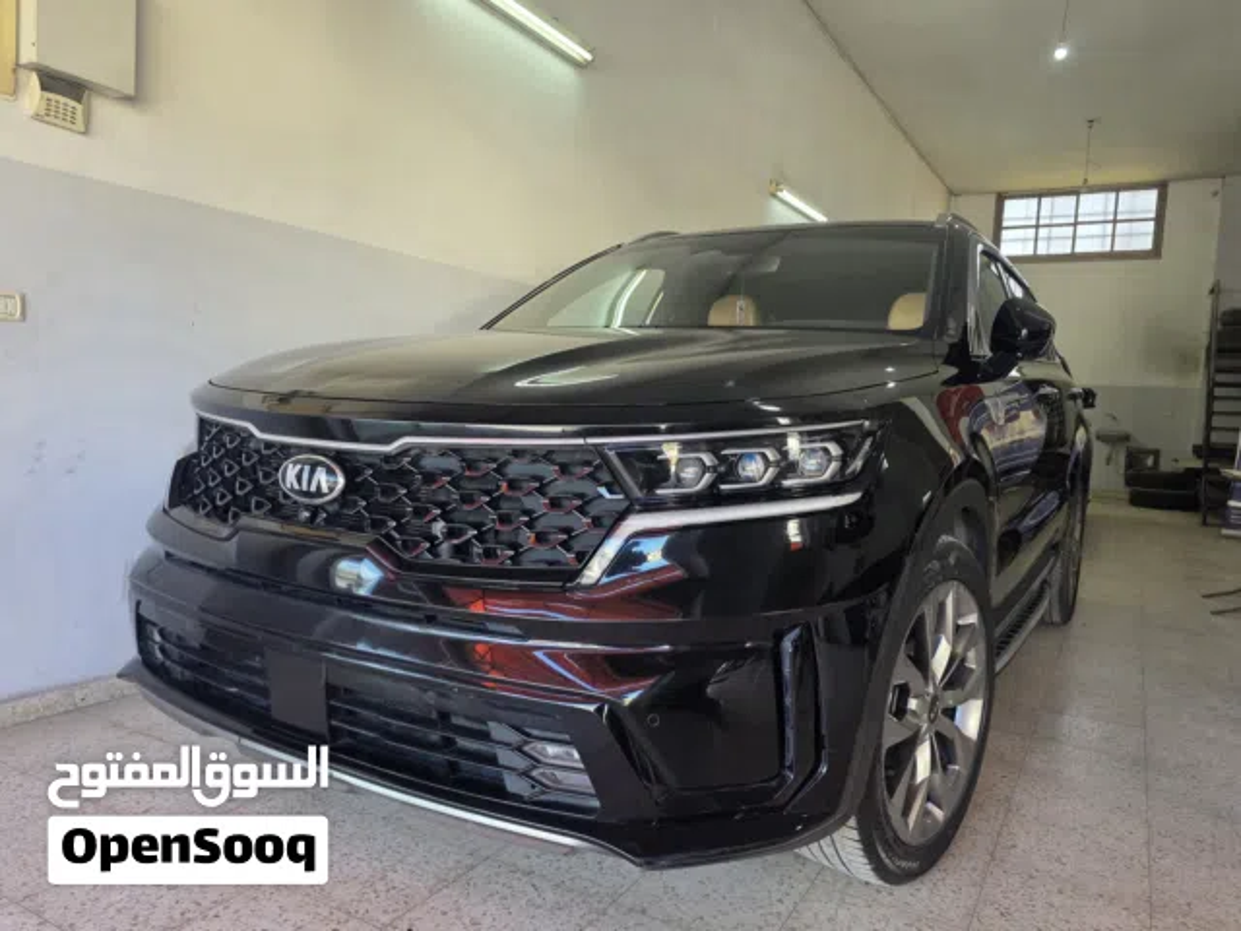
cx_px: 620
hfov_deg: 73.9
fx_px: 825
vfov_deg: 58.9
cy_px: 466
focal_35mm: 23
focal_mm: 6.3
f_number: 1.7
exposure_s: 1/101
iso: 80
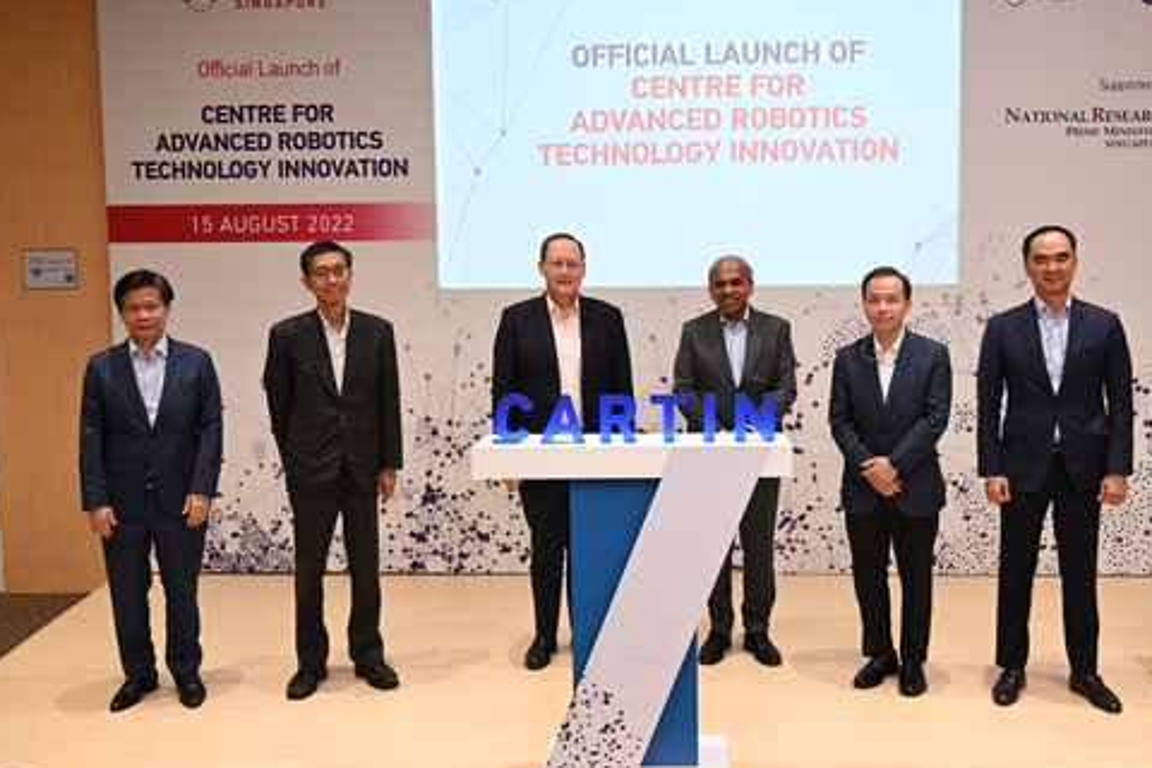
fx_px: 1120
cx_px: 677
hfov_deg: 54.1
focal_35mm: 35
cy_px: 361
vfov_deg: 37.8
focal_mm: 24
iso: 1000
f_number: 4
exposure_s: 1/125
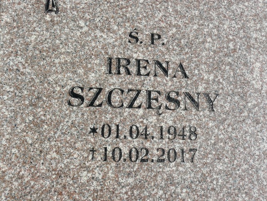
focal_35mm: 36
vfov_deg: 39.7
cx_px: 134
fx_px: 278
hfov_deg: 51.4
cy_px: 100
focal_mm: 6
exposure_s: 1/400
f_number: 5.6
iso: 100
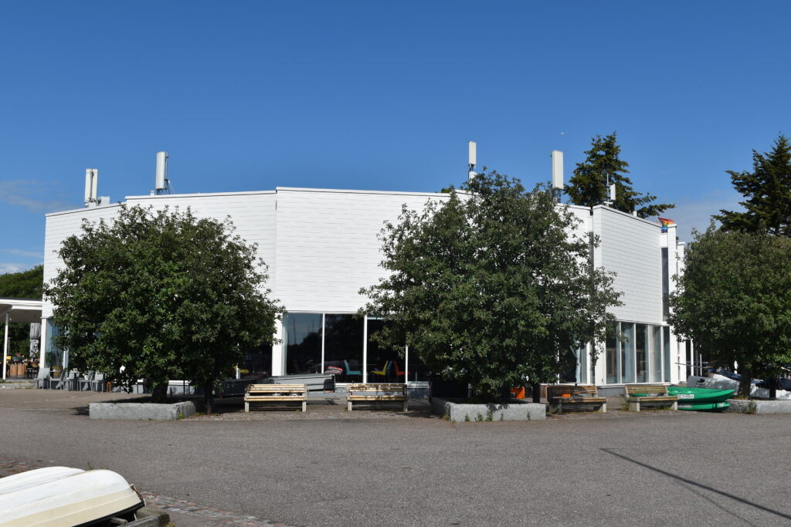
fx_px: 923
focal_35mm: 42
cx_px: 396
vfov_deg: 31.9
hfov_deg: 46.4
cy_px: 264
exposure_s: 1/400
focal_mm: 28
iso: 100
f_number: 10
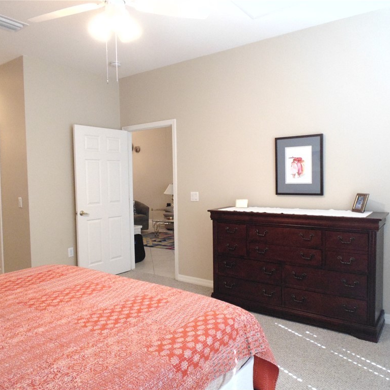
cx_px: 186
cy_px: 195
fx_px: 331
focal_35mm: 26
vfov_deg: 60.9
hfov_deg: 60.9
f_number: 3.1
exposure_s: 1/30
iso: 400
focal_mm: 4
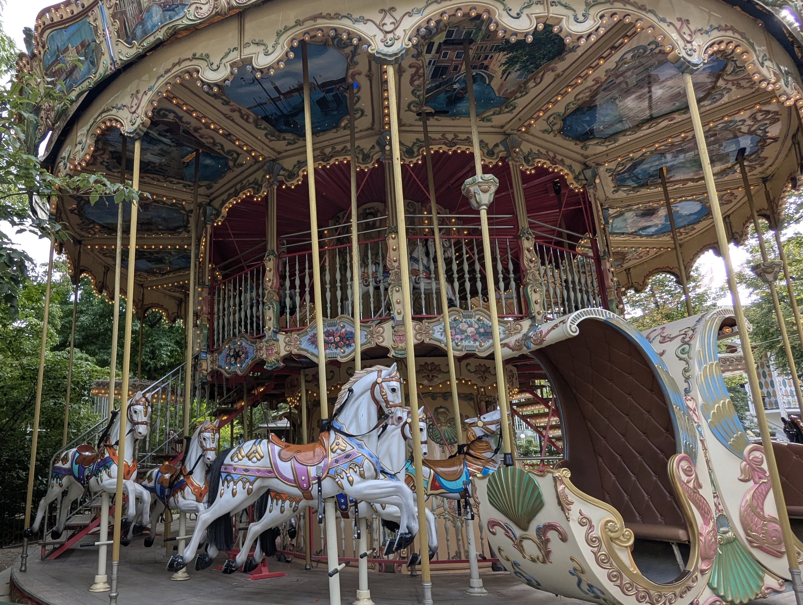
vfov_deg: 61.0
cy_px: 336
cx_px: 301
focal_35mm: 22
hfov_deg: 75.0
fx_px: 511
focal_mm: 2.35
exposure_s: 1/228
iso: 47
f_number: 2.2
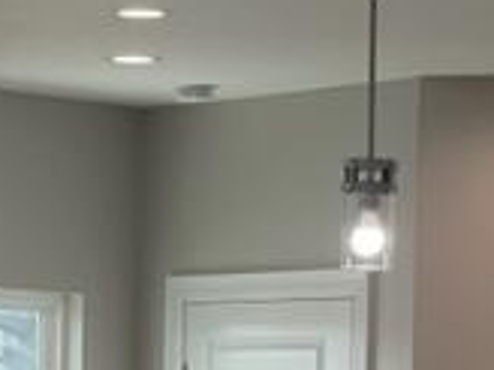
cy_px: 659
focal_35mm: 249
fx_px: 3553
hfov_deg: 7.9
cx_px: 172
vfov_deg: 5.9
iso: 40
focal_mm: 7.5
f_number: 2.2
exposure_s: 1/122
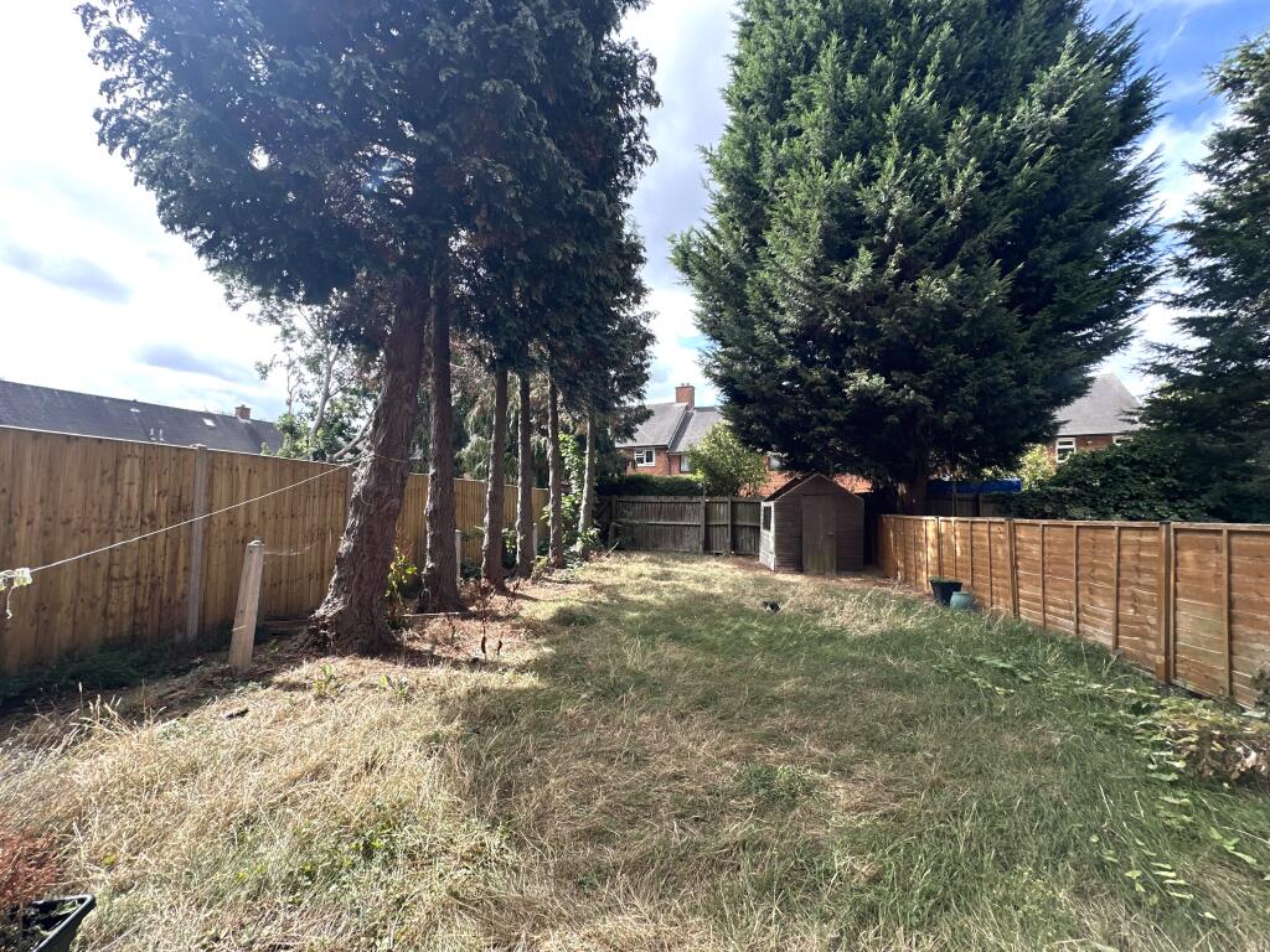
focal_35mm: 14
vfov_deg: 85.7
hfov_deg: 102.1
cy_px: 476
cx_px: 635
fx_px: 514
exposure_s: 1/218
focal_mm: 2.22
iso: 40
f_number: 2.2
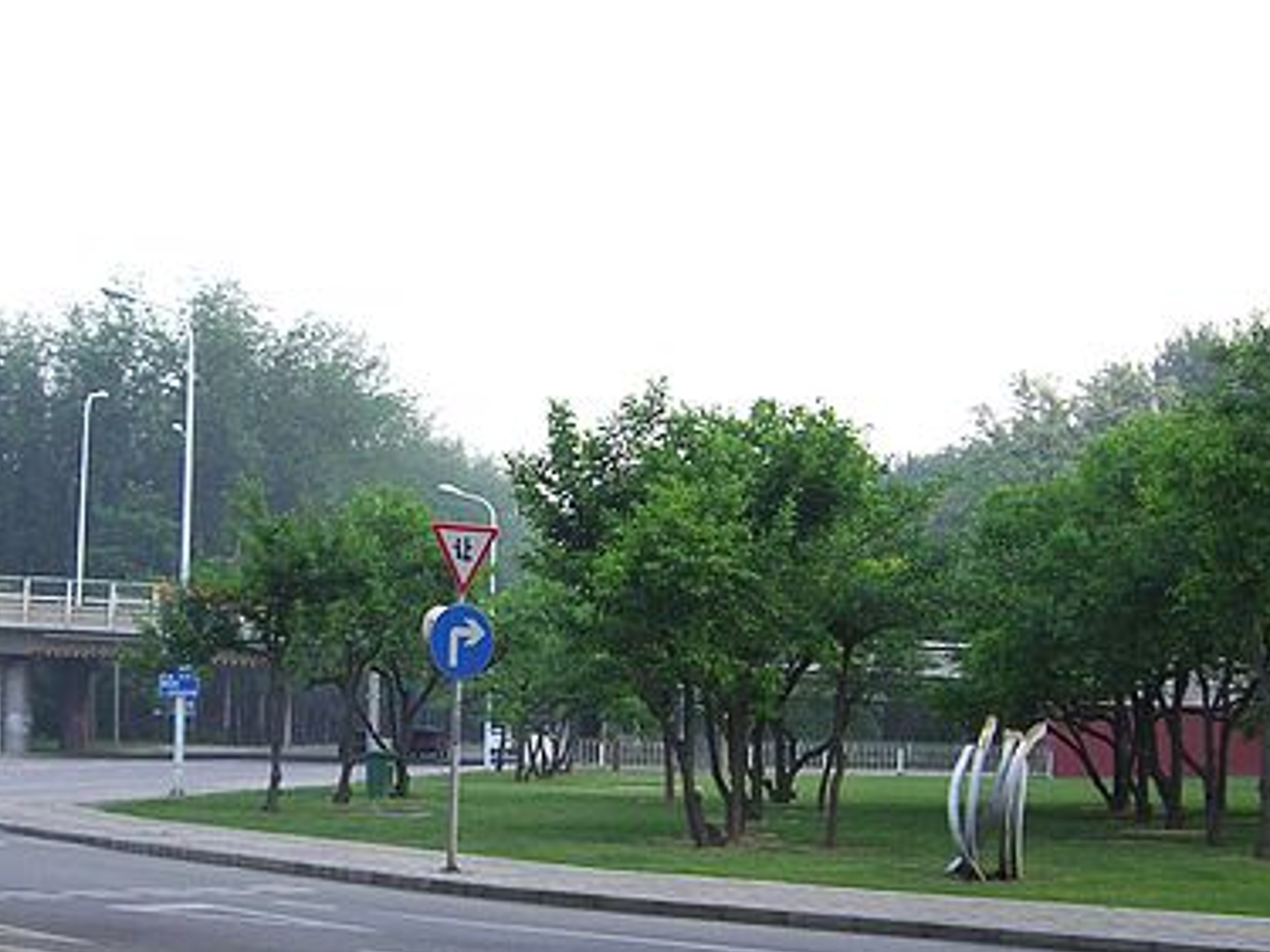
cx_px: 505
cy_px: 689
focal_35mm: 71
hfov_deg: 27.3
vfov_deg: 20.6
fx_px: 2604
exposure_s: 1/160
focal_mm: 6.2
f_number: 2.7
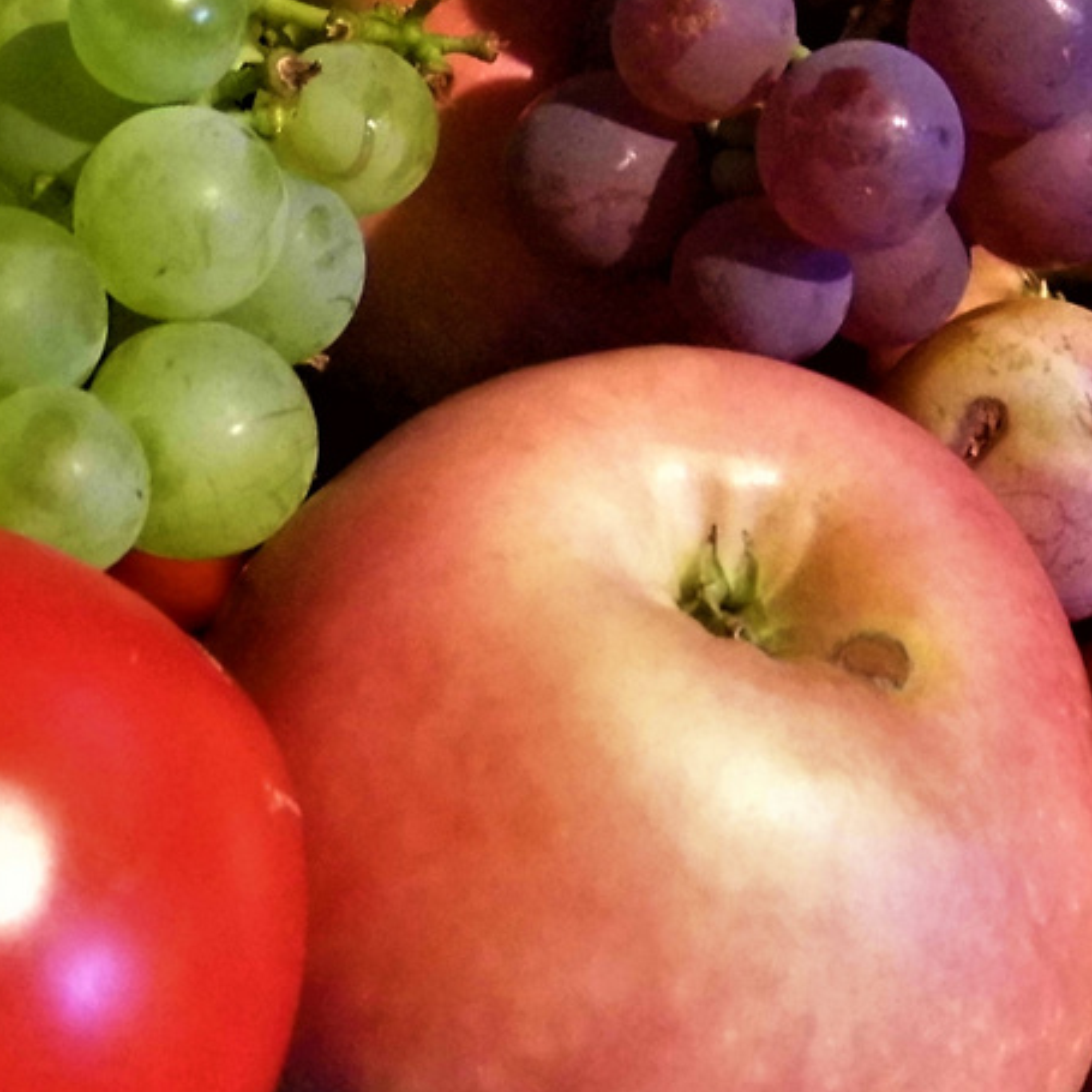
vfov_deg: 24.6
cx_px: 427
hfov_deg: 24.6
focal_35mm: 70
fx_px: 2498
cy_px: 439
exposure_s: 1/13
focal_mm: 4.5
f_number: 3
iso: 400
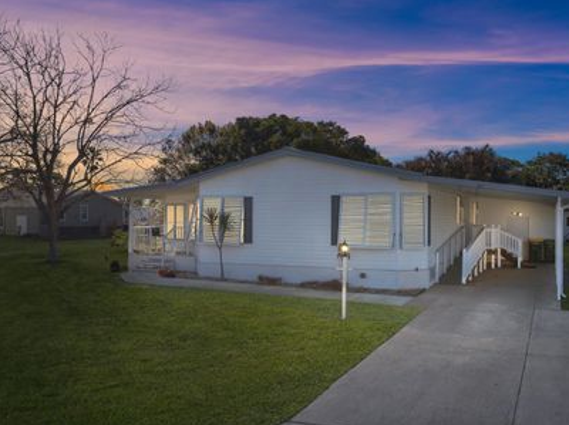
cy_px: 195
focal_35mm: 30
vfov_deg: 46.7
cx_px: 353
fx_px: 493
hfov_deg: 59.3
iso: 100
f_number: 4.5
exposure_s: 1/100
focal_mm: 12.29
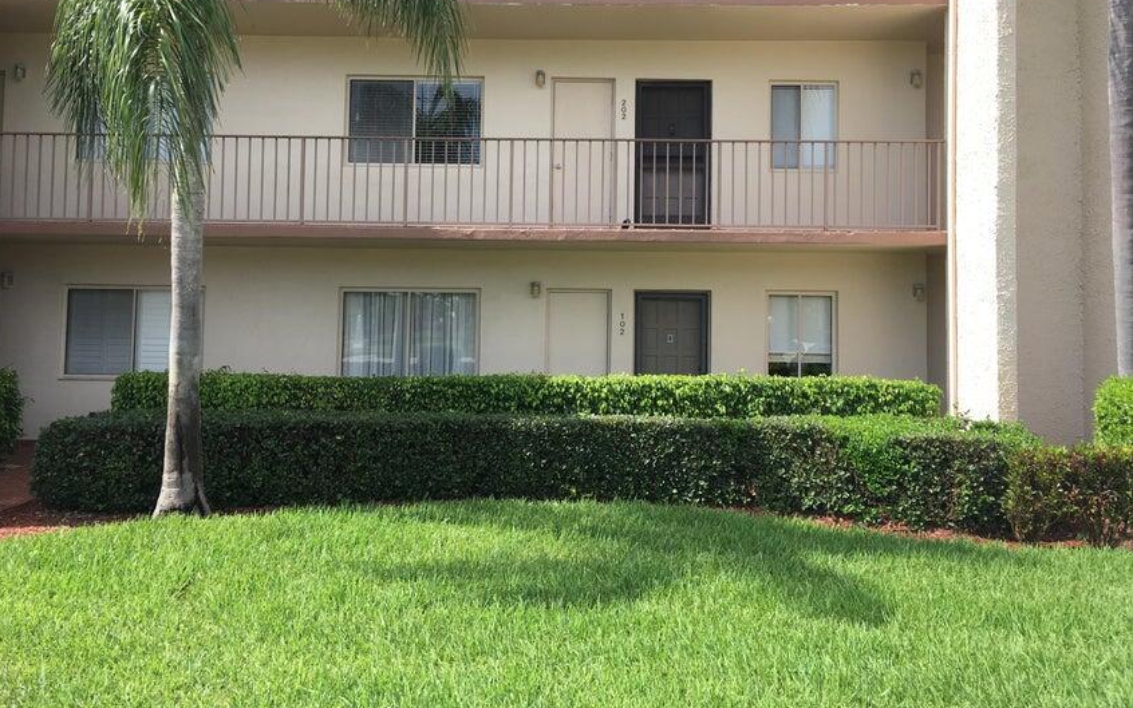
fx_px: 957
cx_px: 563
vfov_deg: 40.4
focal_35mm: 31
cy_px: 281
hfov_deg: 61.2
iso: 25
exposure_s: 1/657
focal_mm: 4.15
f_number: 2.2
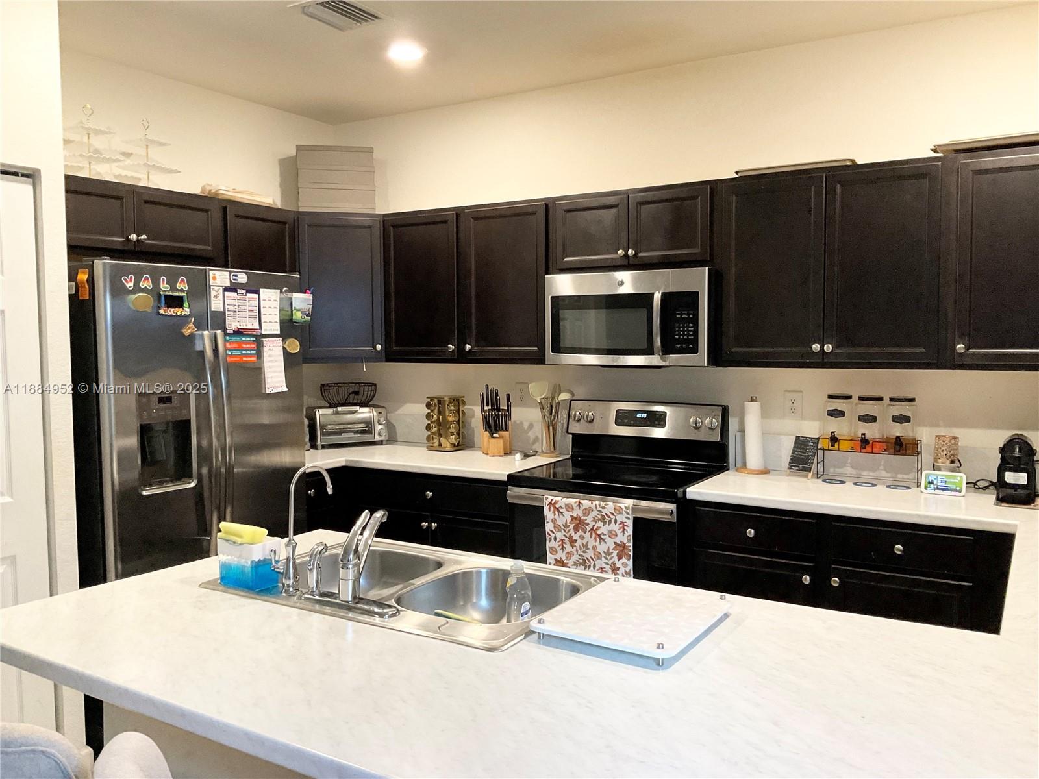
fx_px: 870
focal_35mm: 29
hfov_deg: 61.7
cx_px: 520
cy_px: 390
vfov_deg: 48.2
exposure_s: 1/60
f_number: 1.8
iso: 200
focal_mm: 3
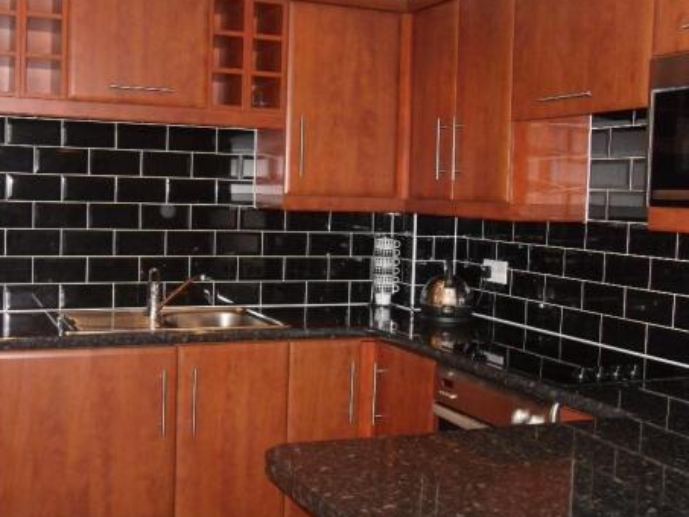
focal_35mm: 45
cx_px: 281
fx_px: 896
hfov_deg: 41.9
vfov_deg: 32.2
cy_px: 261
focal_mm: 6.3
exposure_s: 1/45
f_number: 3.5
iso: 400
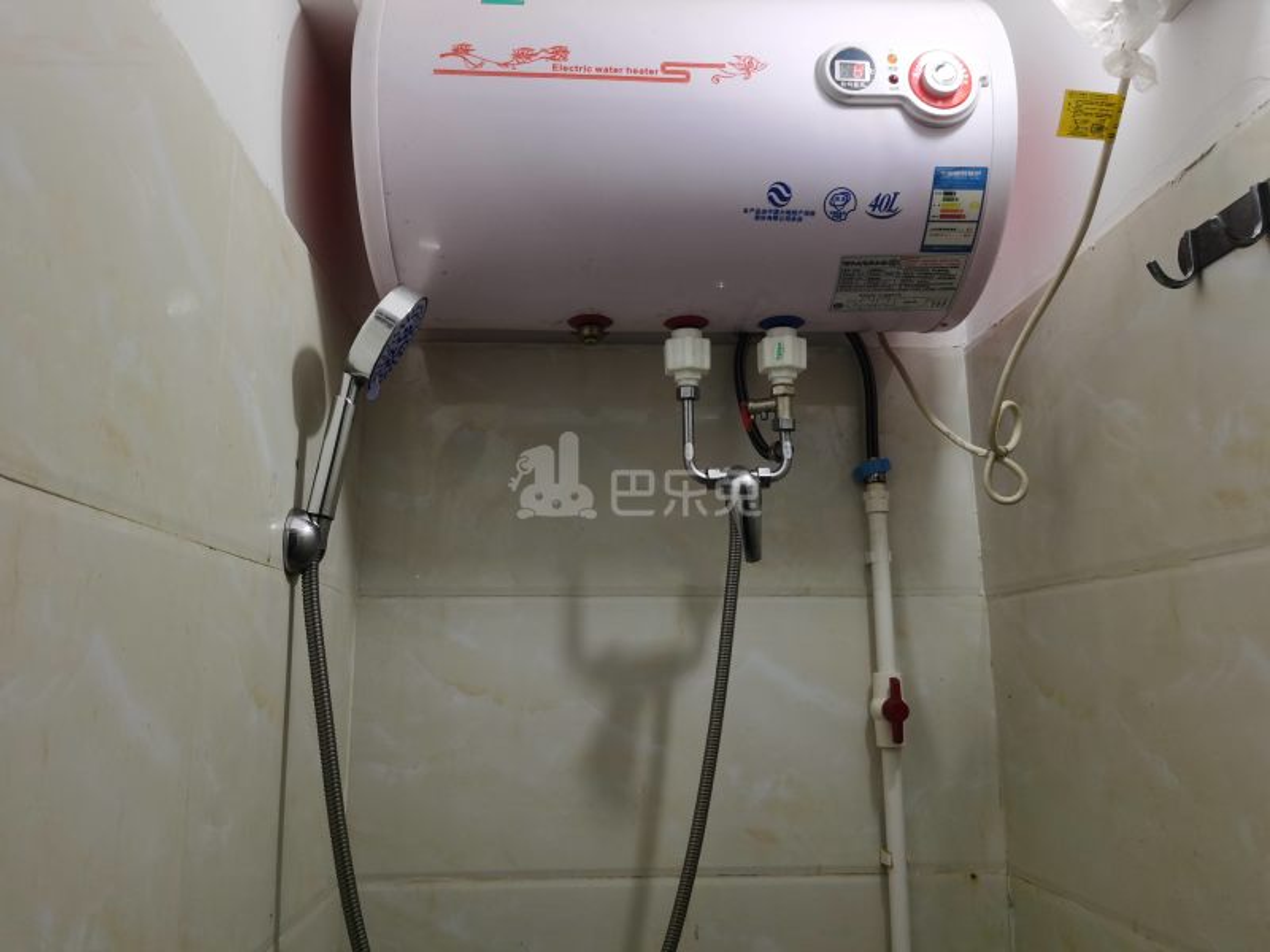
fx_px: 991
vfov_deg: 51.4
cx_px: 635
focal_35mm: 27
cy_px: 476
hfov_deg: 65.3
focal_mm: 5.56
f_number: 1.6
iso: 80
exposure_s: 1/100
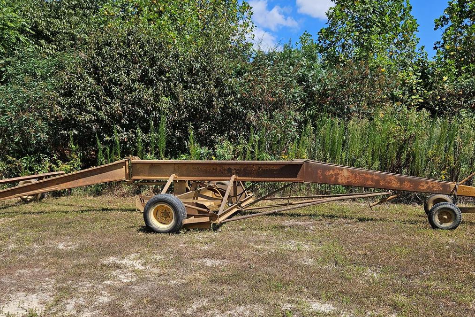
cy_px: 201
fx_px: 449
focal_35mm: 34
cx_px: 245
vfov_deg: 38.6
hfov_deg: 55.8
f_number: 1.8
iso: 25
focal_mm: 5.4
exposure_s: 1/1962
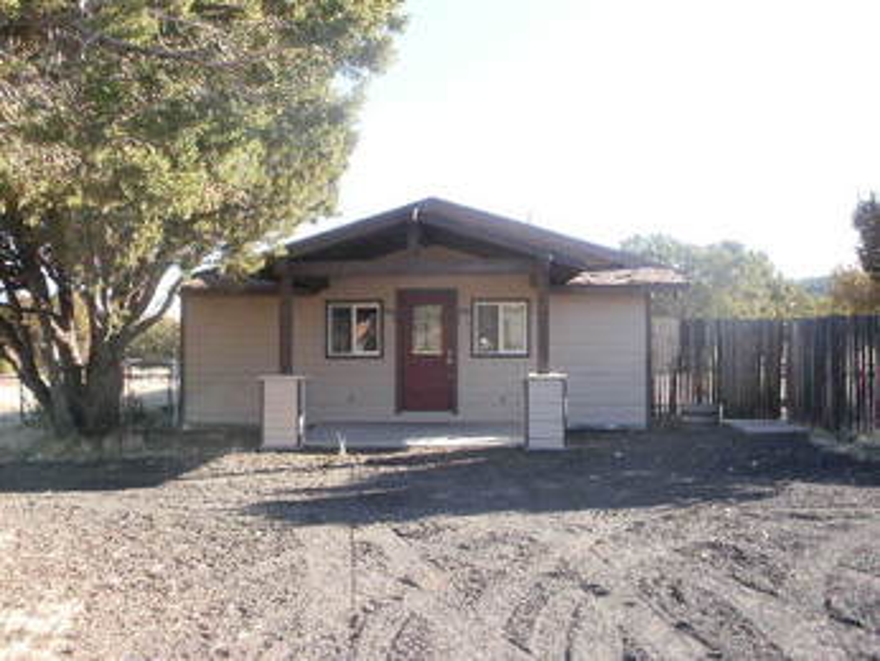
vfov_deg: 39.7
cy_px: 330
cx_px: 440
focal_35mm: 36
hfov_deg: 51.3
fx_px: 916
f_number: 5.6
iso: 100
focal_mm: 6.3
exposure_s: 1/100
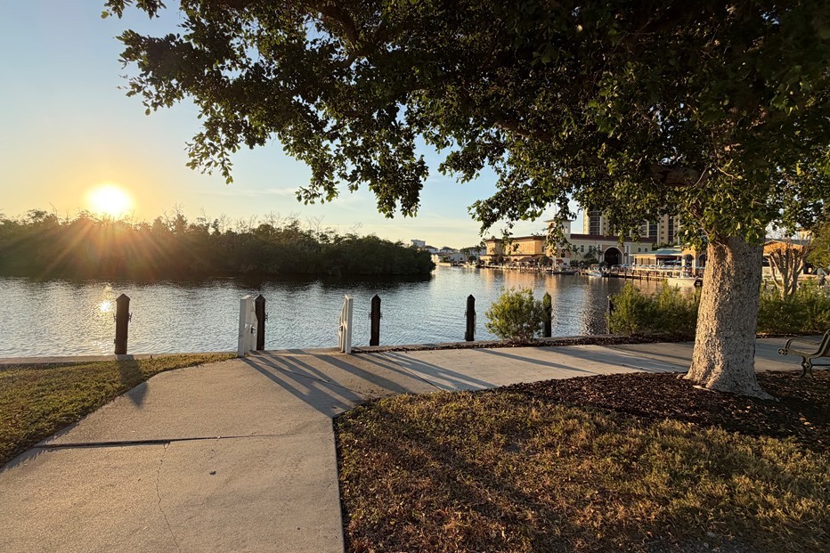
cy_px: 249
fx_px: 369
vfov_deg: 73.5
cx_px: 406
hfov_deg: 96.7
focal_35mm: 16
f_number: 2.2
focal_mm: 2.22
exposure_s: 1/770
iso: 32
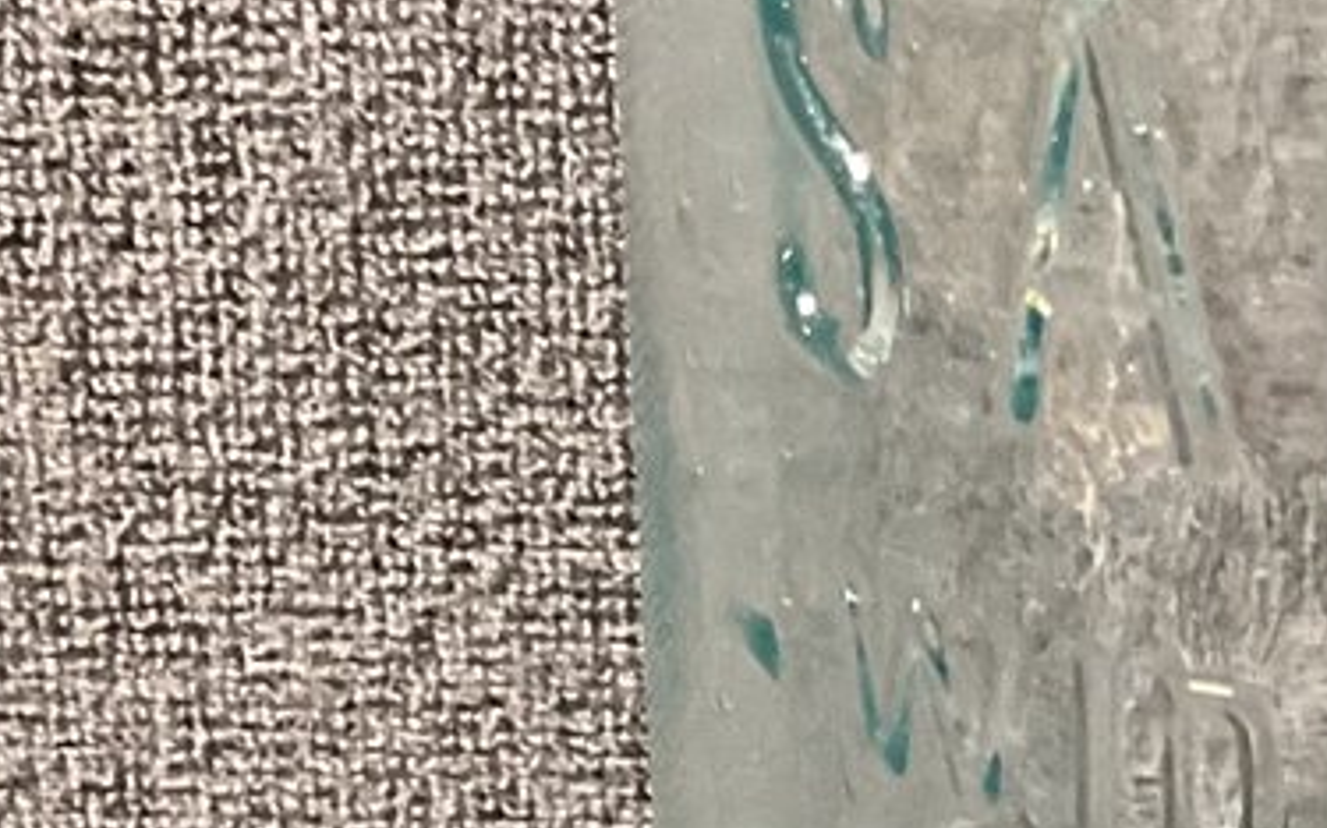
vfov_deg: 10.2
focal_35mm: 124
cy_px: 1272
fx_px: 4482
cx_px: 1948
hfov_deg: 15.6
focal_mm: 3
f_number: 1.8
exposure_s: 1/40
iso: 250
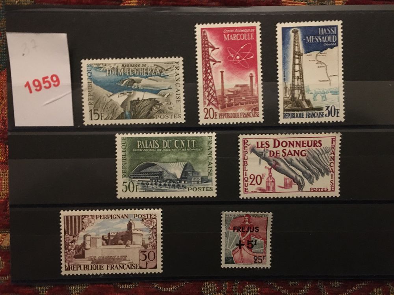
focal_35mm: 29
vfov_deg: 48.2
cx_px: 197
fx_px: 330
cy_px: 148
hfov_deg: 61.7
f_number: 2.2
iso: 500
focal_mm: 4.15
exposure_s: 1/17
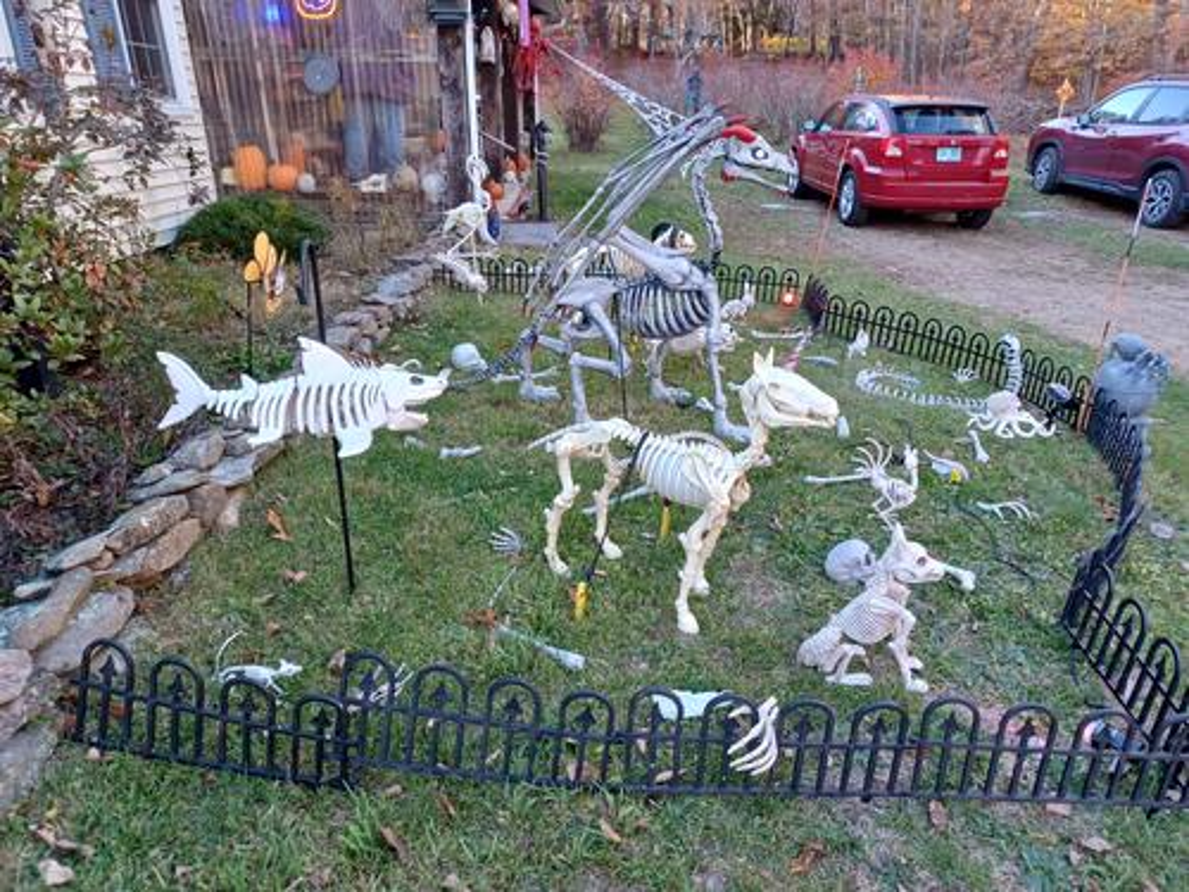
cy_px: 446
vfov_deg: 54.9
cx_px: 594
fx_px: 859
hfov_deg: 69.4
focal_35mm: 25
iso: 125
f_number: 1.8
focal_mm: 4.6
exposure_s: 1/60
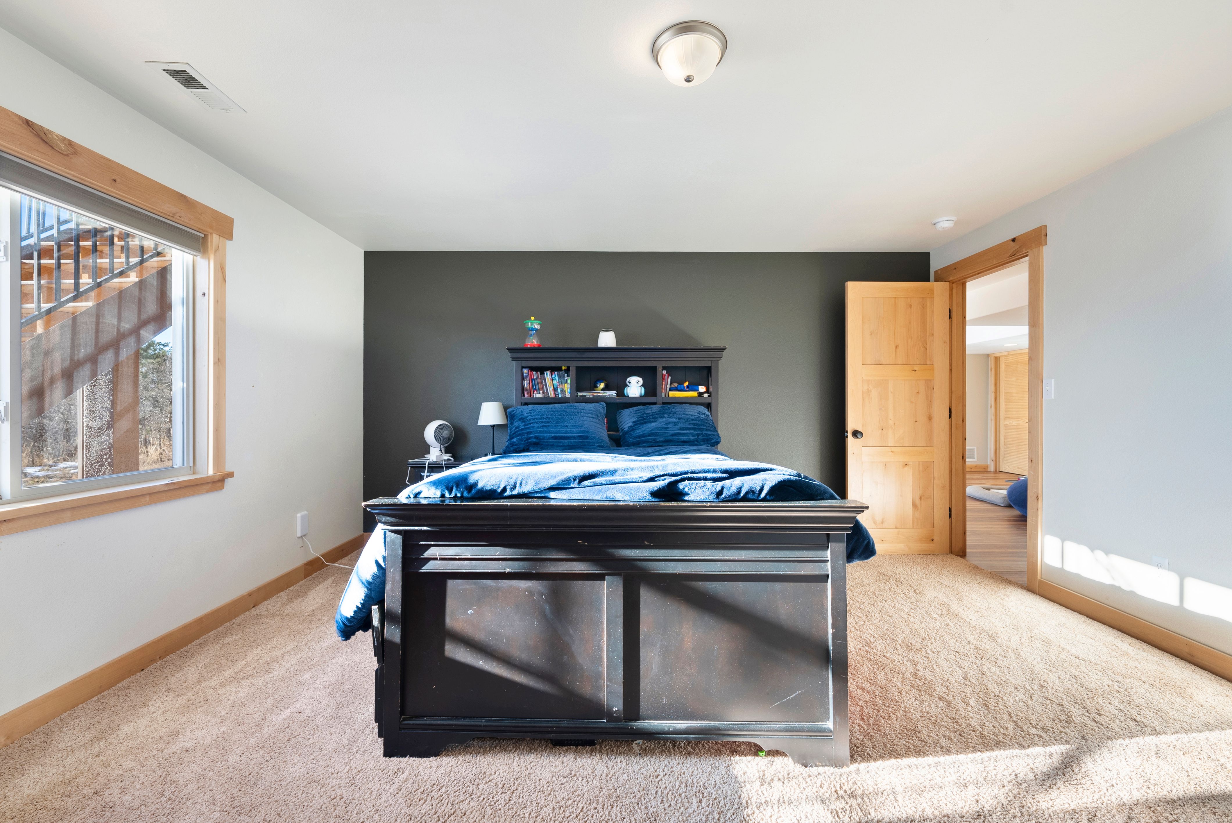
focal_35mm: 15
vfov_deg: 77.4
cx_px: 616
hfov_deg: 100.4
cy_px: 412
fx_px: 514
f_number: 8
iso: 640
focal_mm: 15
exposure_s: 1/5
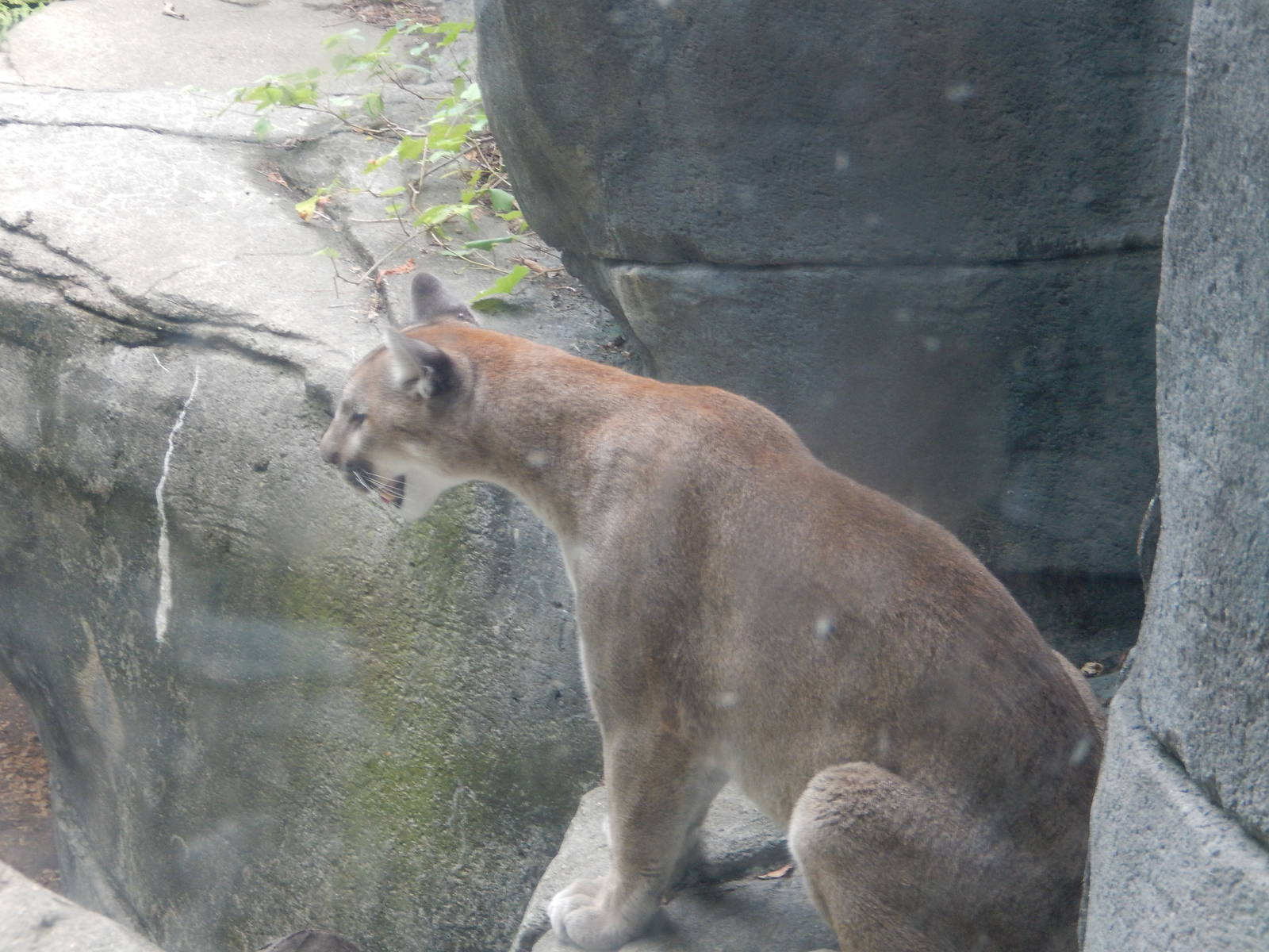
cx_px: 634
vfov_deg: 20.2
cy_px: 476
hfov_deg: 26.7
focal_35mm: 73
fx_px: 2676
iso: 280
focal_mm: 13.1
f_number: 4.9
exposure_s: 1/30
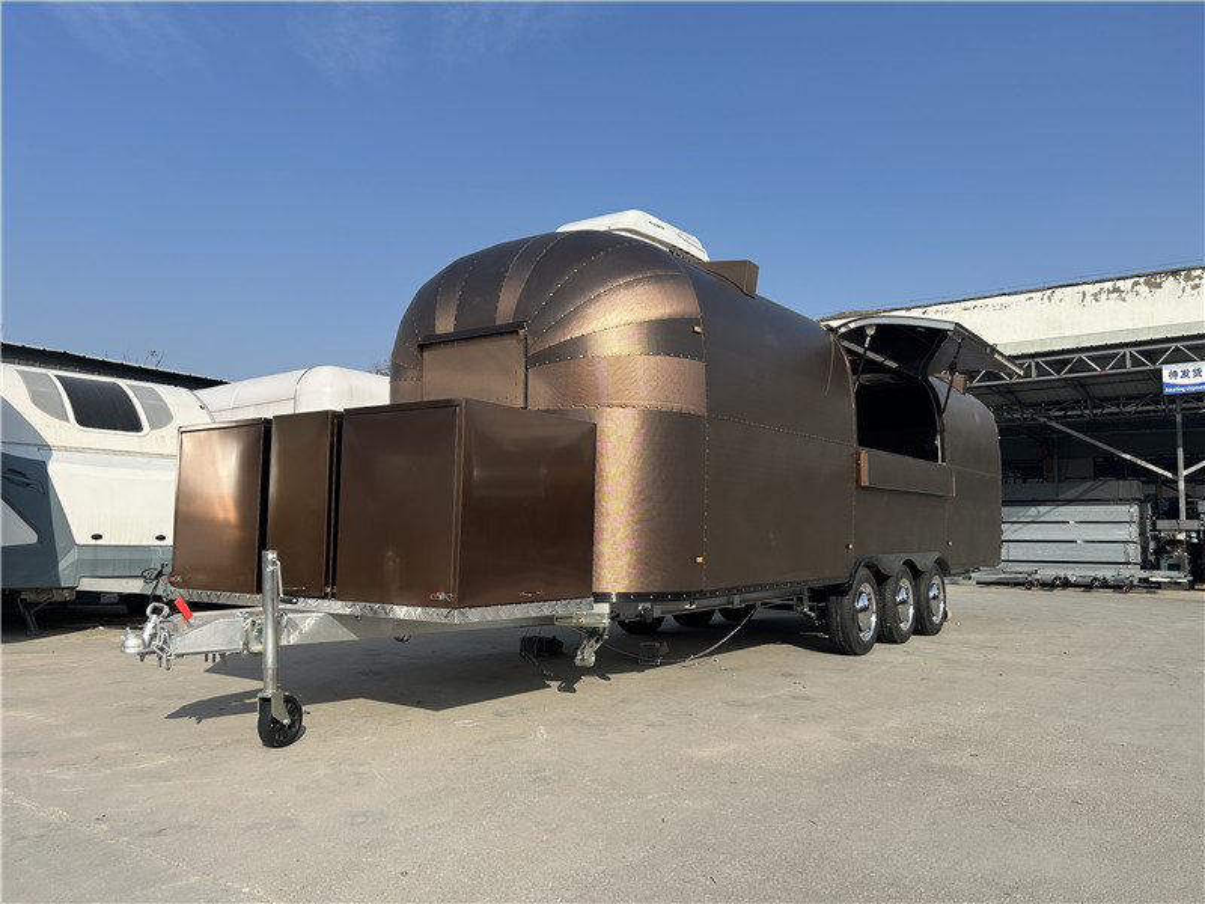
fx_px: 905
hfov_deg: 67.3
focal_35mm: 26
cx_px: 602
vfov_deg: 53.1
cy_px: 452
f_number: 1.5
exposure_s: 1/5076
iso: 50
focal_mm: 5.7
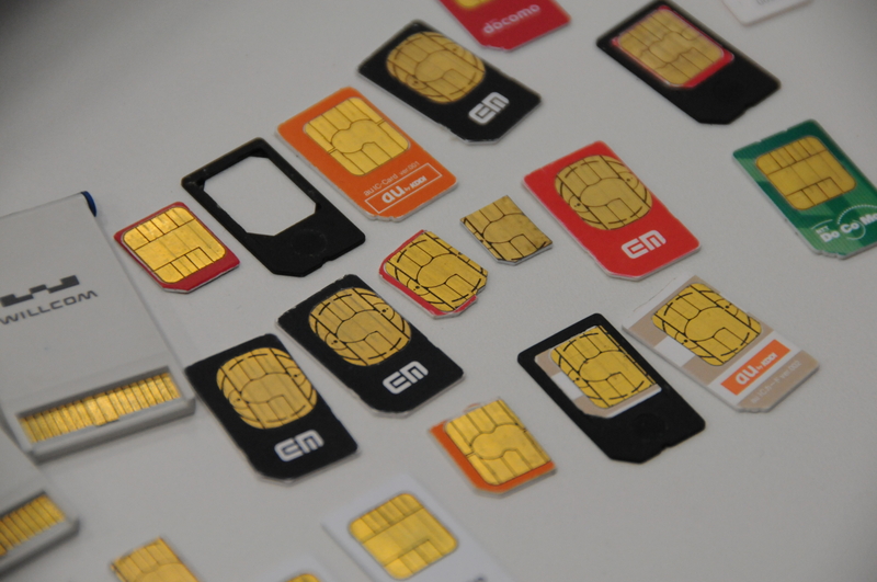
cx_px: 438
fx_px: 7298
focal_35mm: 300
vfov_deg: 4.6
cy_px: 291
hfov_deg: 6.9
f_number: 5.6
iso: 1600
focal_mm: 200
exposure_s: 1/125
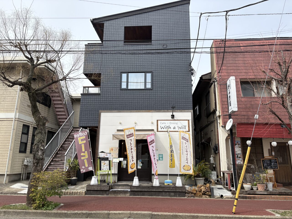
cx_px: 146
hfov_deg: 67.3
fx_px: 219
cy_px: 110
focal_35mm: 26
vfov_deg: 53.1
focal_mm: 5.96
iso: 64
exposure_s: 1/1420
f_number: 1.6
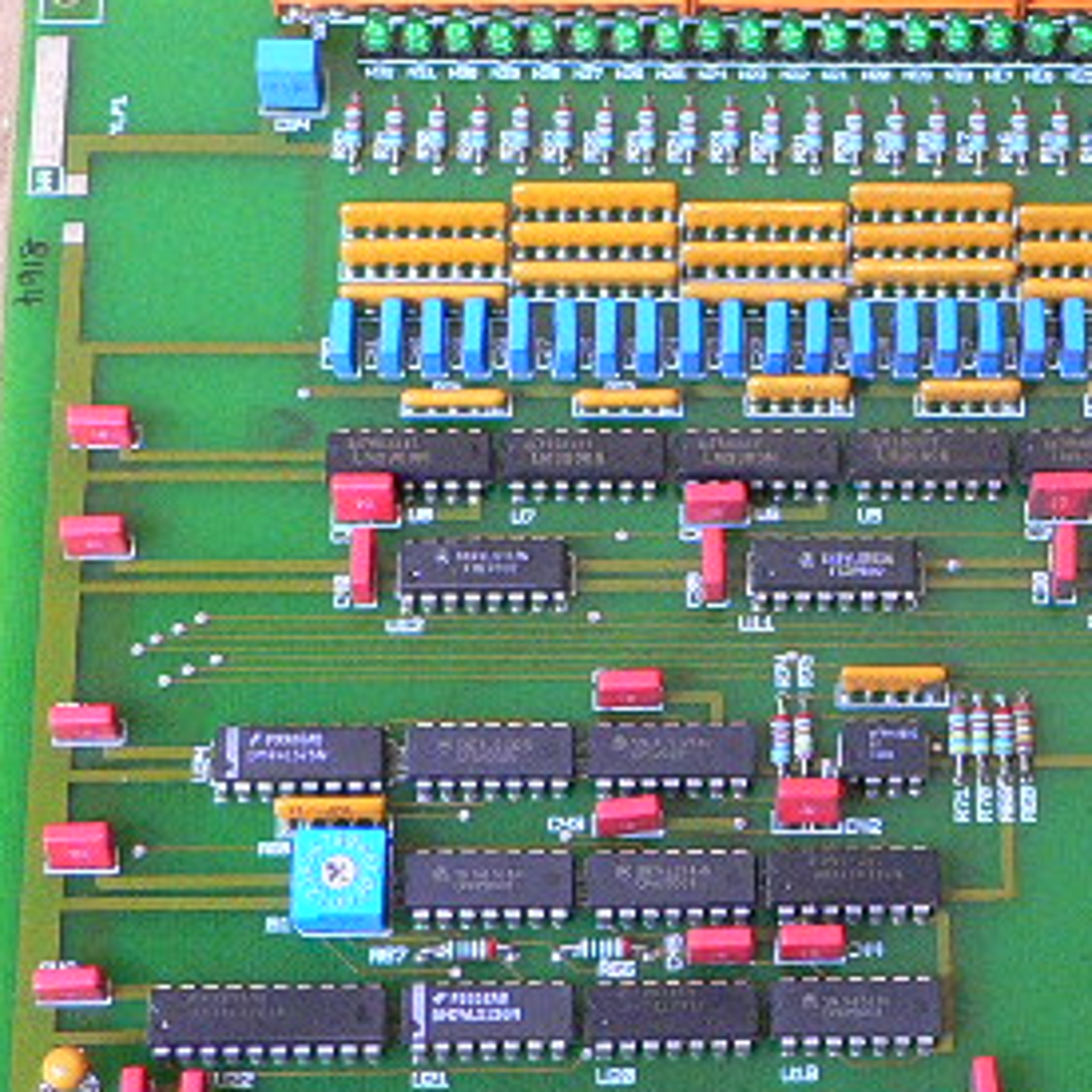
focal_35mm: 105
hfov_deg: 16.4
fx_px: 3747
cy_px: 580
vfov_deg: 16.6
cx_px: 973
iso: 200
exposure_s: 1/8
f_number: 2.8
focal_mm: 6.7
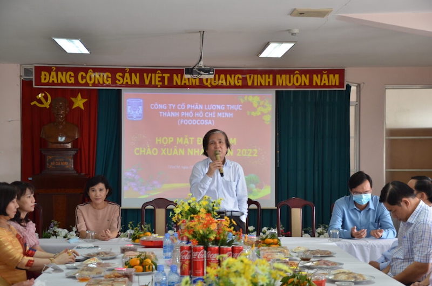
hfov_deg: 28.1
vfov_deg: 18.8
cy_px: 143
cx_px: 216
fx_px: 862
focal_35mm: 72
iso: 800
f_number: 4.8
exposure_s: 1/60
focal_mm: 48
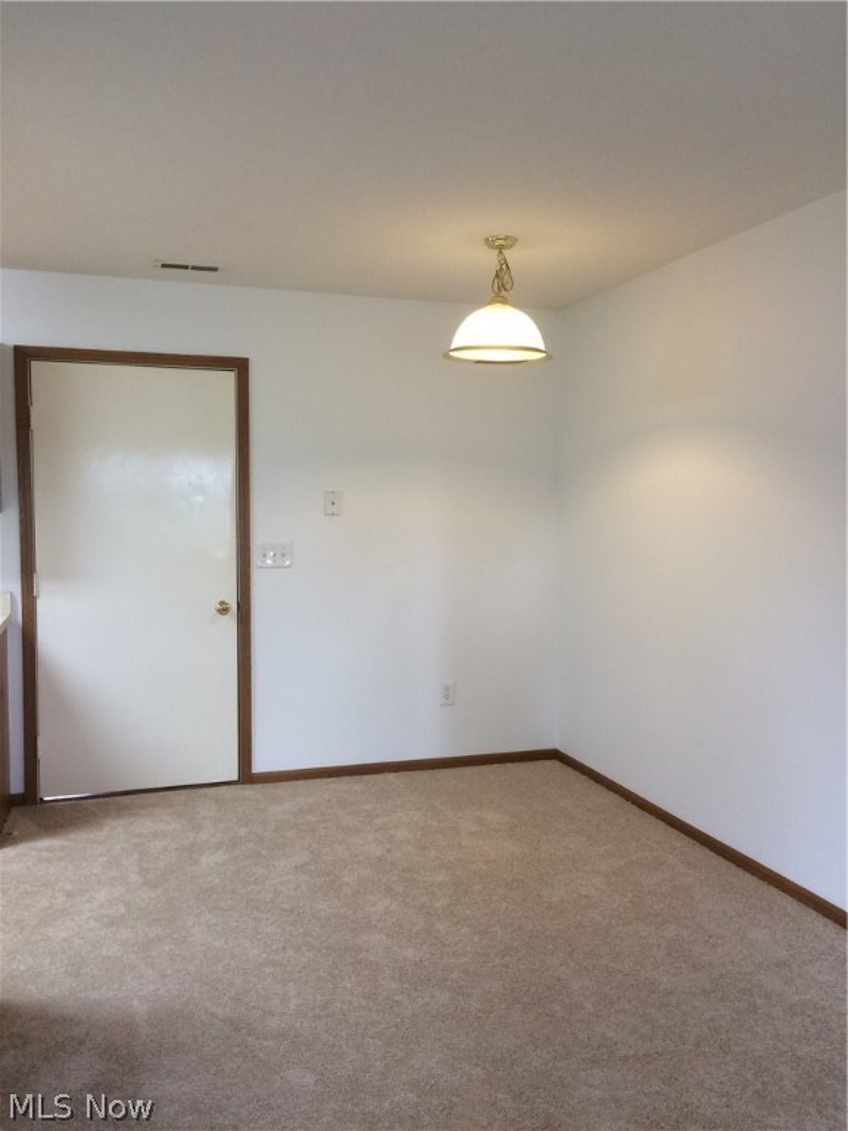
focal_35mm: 29
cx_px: 424
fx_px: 947
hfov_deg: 48.2
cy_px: 566
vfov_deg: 61.7
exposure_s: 1/30
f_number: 2.2
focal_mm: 4.15
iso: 50
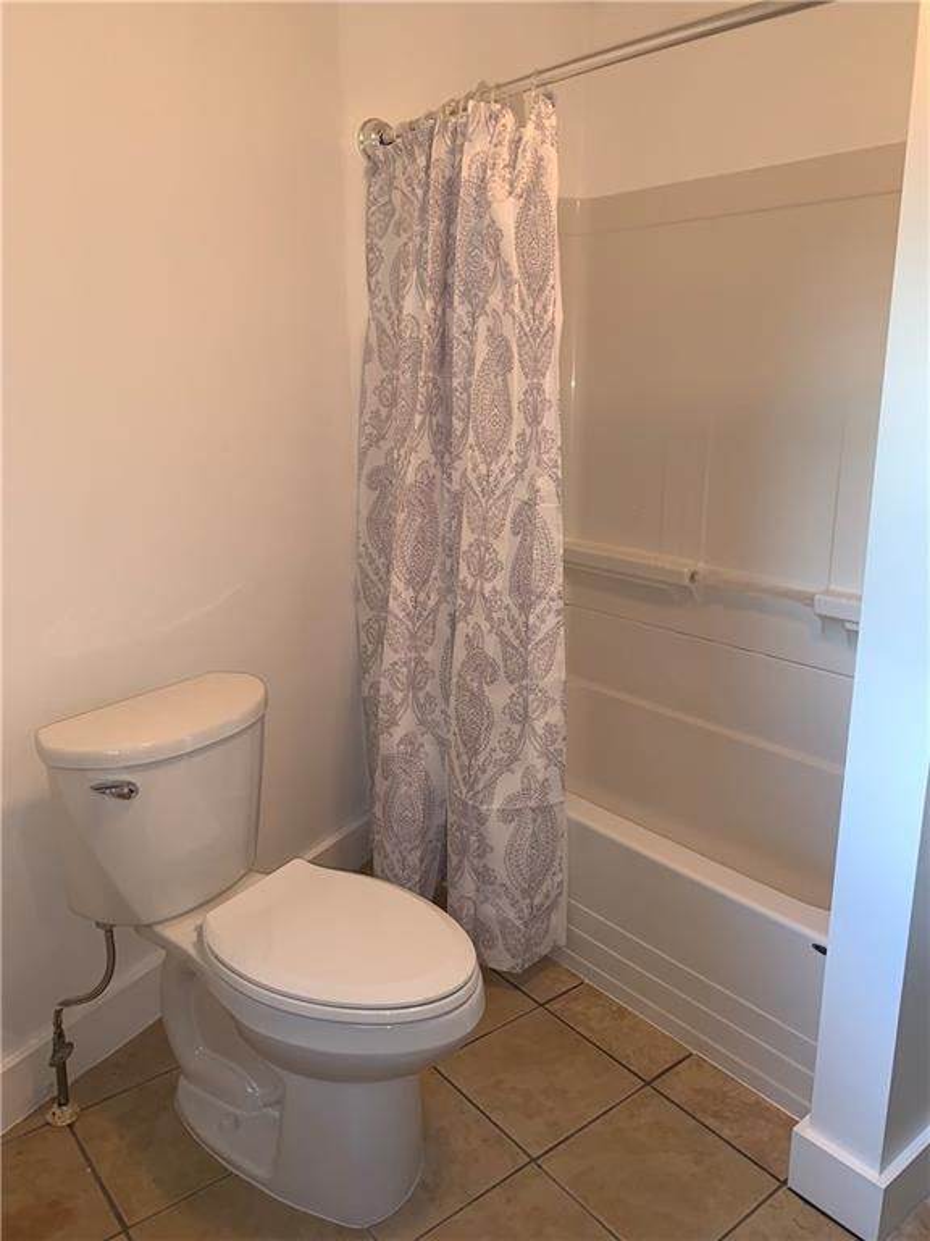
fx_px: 931
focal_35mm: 26
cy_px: 620
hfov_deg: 53.1
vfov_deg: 67.3
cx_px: 465
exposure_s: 1/16
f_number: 1.8
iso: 32
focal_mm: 4.25
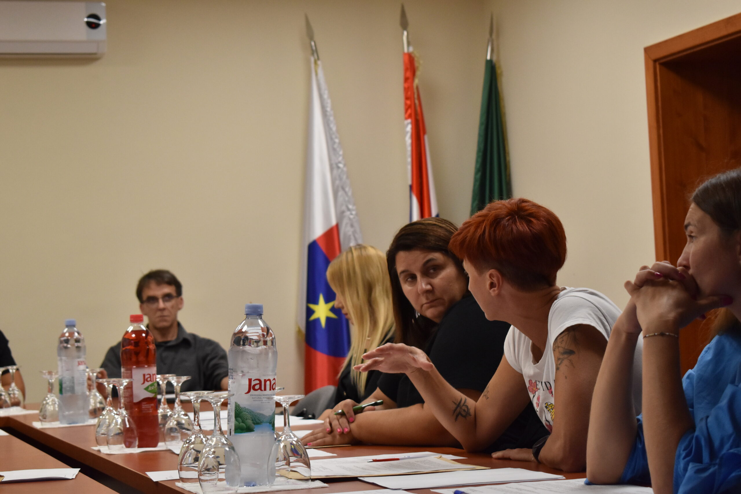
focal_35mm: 82
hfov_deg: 24.6
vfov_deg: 16.6
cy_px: 247
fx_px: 1698
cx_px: 370
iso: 1250
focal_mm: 55
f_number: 5.6
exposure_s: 1/125
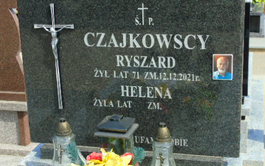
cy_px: 91
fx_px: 477
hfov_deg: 31.1
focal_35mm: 66
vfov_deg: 19.7
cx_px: 141
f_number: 4.1
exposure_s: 1/500
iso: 80
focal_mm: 8.2
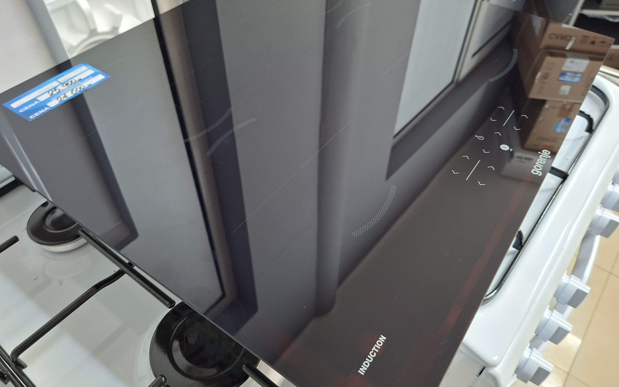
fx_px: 422
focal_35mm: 25
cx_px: 313
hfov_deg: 72.5
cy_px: 188
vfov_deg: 49.3
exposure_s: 1/25
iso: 400
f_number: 1.8
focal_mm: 5.54
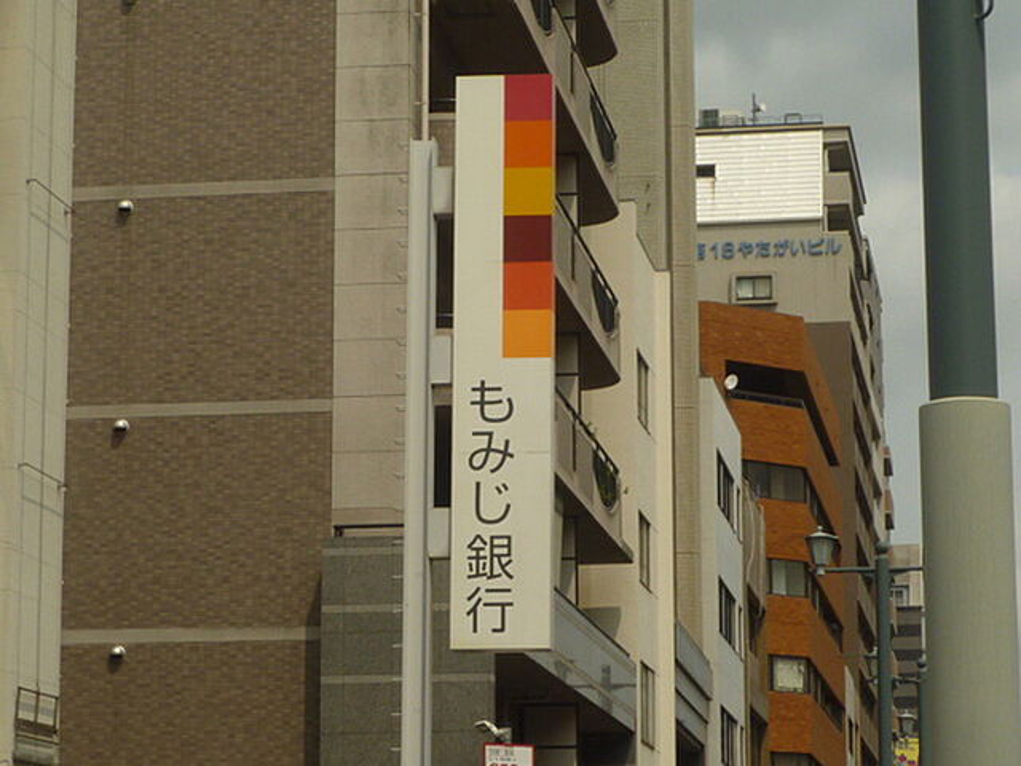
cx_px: 510
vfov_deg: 12.9
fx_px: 3392
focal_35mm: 115
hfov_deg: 17.1
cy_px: 383
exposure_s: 1/640
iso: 80
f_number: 5.6
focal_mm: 10.4
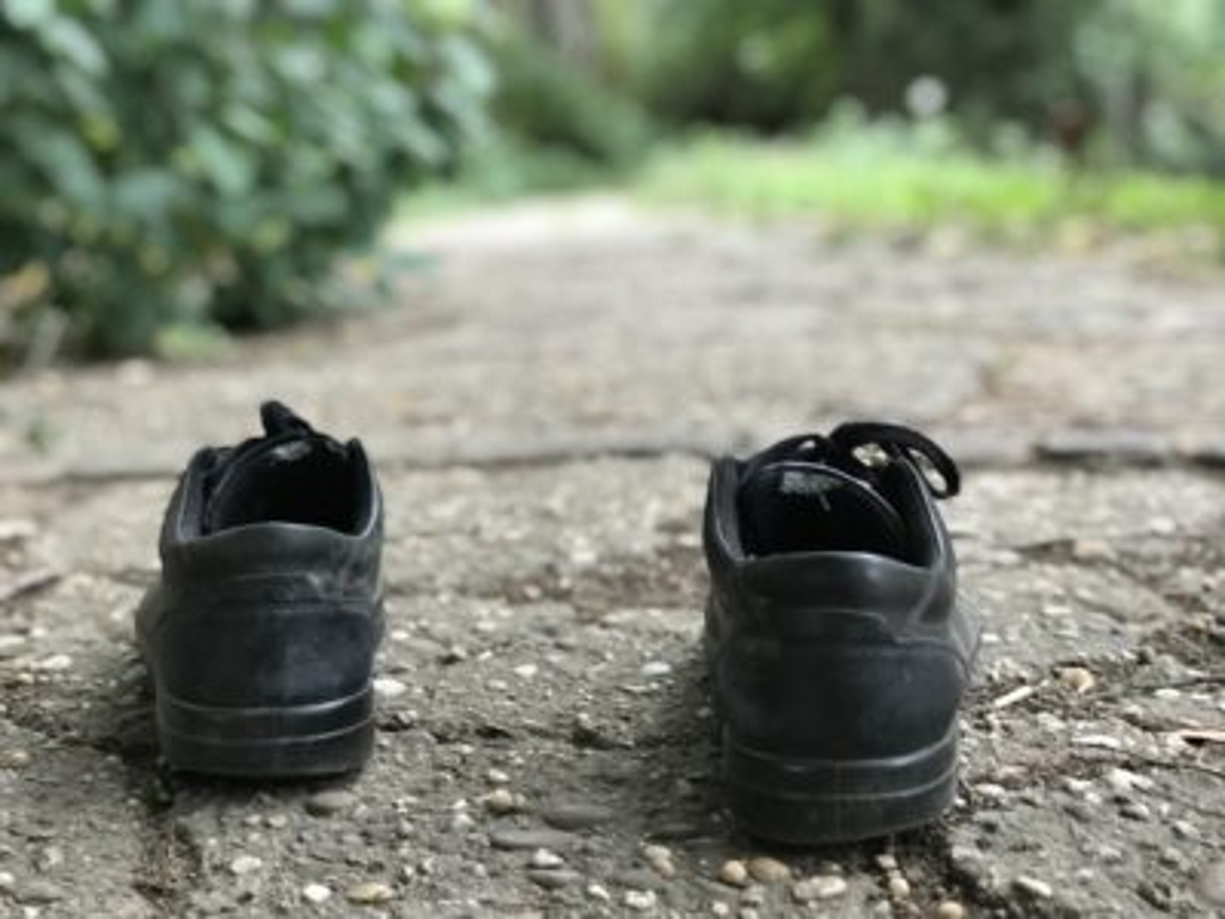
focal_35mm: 57
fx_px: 2017
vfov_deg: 25.7
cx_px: 612
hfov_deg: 33.8
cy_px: 460
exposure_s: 1/50
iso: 320
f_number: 2.8
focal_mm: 6.6
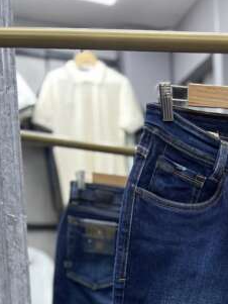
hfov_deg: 20.6
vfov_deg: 24.4
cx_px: 233
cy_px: 401
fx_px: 606
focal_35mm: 69
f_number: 1.5
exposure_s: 1/60
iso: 160
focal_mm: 5.7
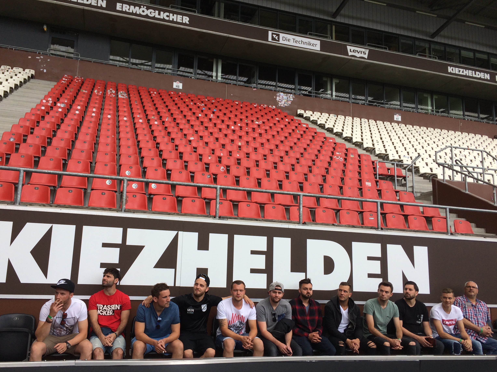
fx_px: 445
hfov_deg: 58.3
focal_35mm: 31
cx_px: 232
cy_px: 192
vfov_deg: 45.4
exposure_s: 1/334
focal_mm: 4.15
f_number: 2.2
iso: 32
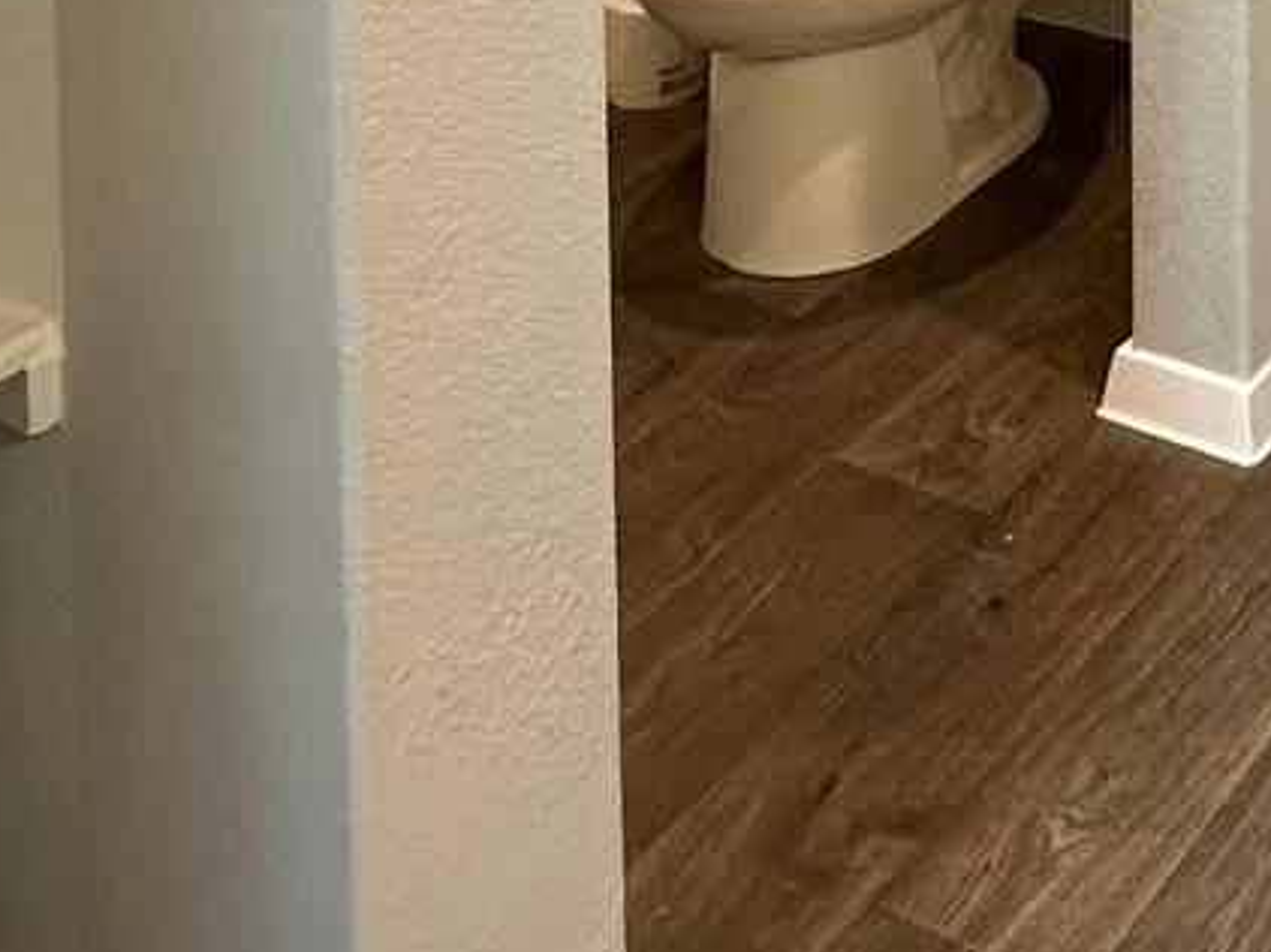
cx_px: 1253
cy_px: -907
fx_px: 2495
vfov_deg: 16.7
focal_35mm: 68
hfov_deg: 27.1
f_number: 2.2
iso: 160
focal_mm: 2.22
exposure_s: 1/60
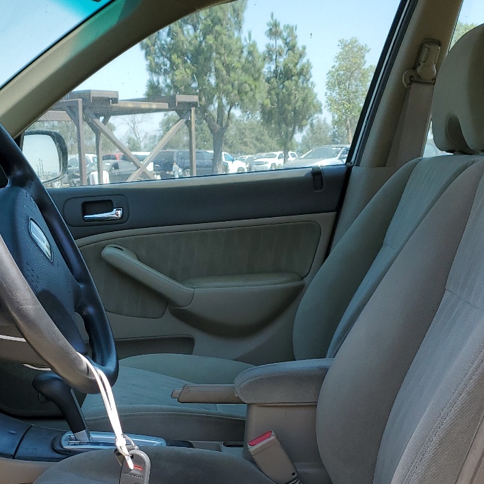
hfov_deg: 32.7
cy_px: 376
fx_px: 823
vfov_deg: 32.0
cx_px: 190
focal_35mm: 52
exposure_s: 1/1111
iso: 50
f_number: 1.5
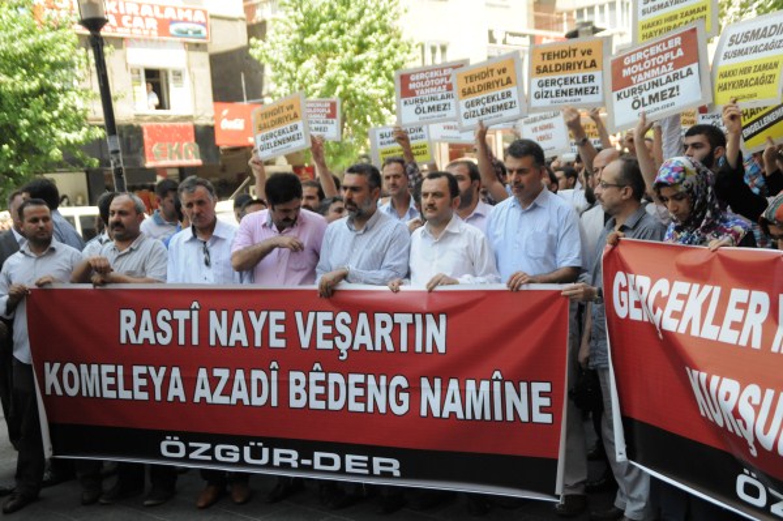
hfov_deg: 46.4
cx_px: 392
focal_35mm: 42
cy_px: 260
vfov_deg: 31.8
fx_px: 913
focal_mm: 28
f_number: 4
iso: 800
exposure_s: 1/800
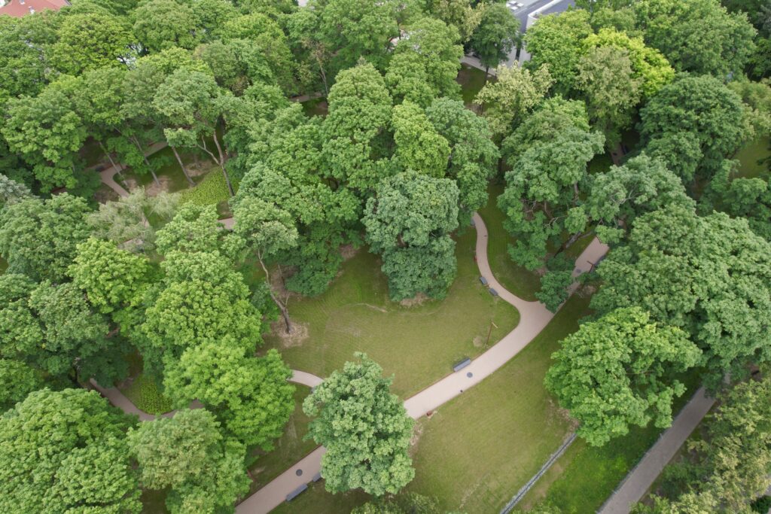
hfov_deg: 78.6
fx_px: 471
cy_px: 257
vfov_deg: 57.2
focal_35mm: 22
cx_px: 386
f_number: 2.8
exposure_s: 1/125
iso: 100
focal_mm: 8.38
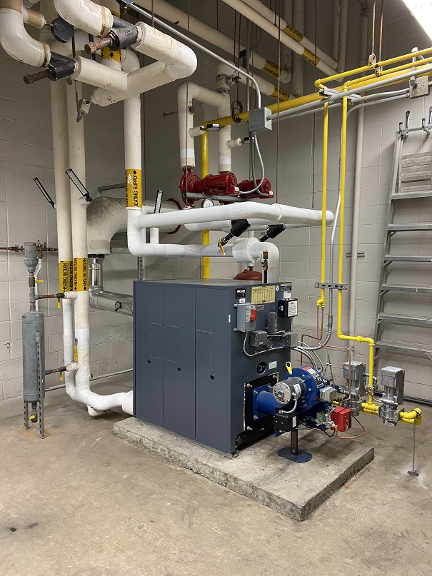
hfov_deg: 53.1
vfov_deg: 67.3
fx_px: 433
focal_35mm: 26
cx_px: 216
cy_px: 288
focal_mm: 4.25
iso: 160
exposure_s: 1/60
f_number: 1.8
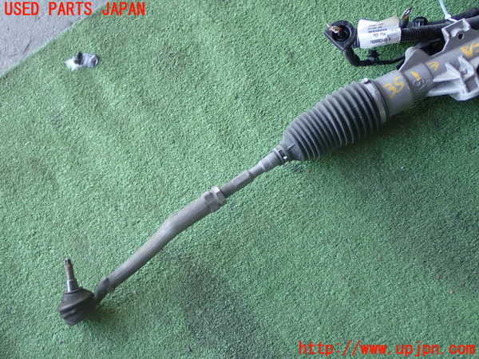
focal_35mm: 50
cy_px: 180
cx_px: 240
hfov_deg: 38.2
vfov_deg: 29.1
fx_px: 692
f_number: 3.2
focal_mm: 9.01
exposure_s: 1/50
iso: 200
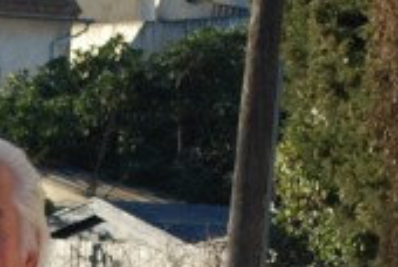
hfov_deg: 4.7
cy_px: 344
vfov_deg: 3.2
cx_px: -331
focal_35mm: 435
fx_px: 4813
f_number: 6.3
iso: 100
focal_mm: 55
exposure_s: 1/125
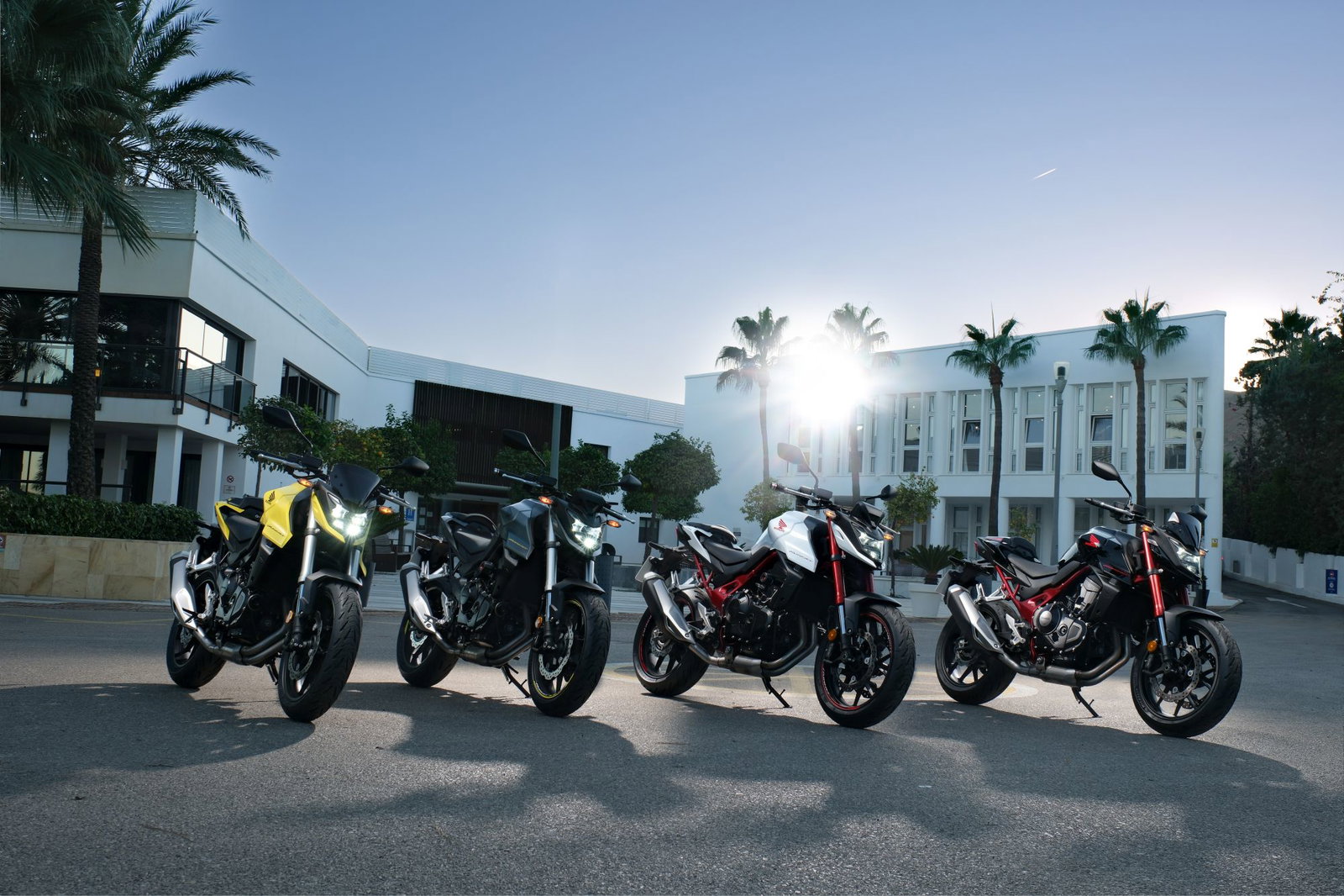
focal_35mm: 34
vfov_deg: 38.9
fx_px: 1269
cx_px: 672
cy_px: 448
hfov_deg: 55.8
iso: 125
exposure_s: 1/160
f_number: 8
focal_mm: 22.7
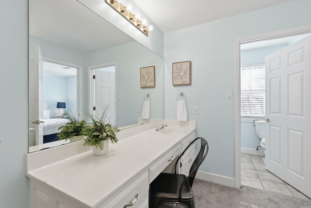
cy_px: 104
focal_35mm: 16
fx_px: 138
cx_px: 156
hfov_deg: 96.7
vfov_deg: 73.8
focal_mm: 16
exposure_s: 1/80
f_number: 9
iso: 250
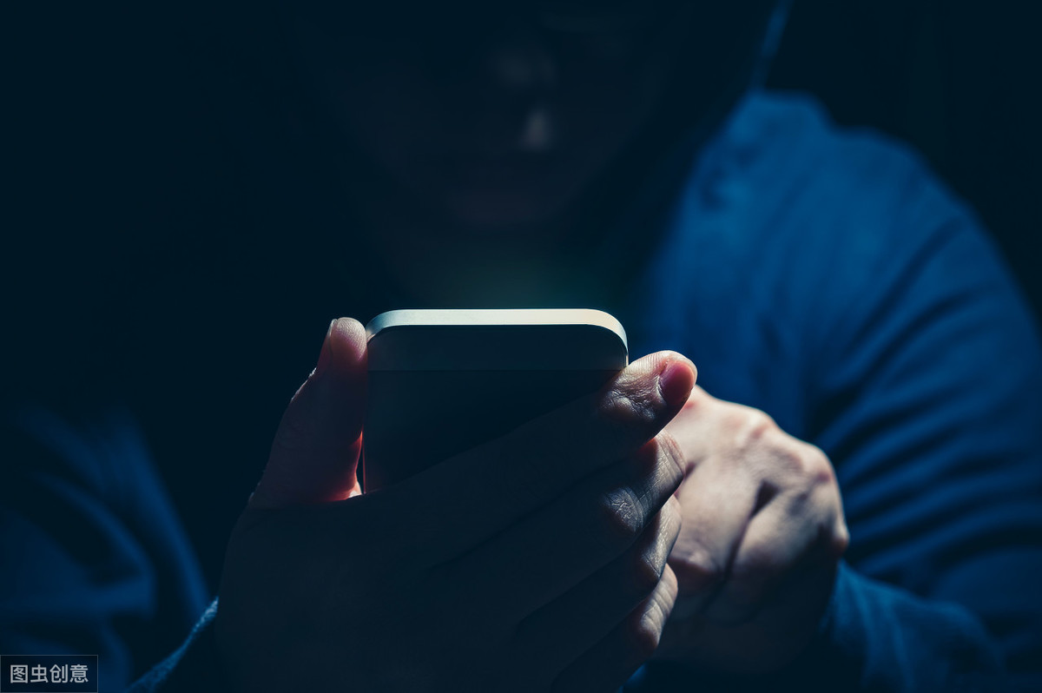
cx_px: 521
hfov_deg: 22.6
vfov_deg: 15.2
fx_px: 2603
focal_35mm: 90
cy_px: 346
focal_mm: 60
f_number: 5.6
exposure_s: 1/100
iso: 200
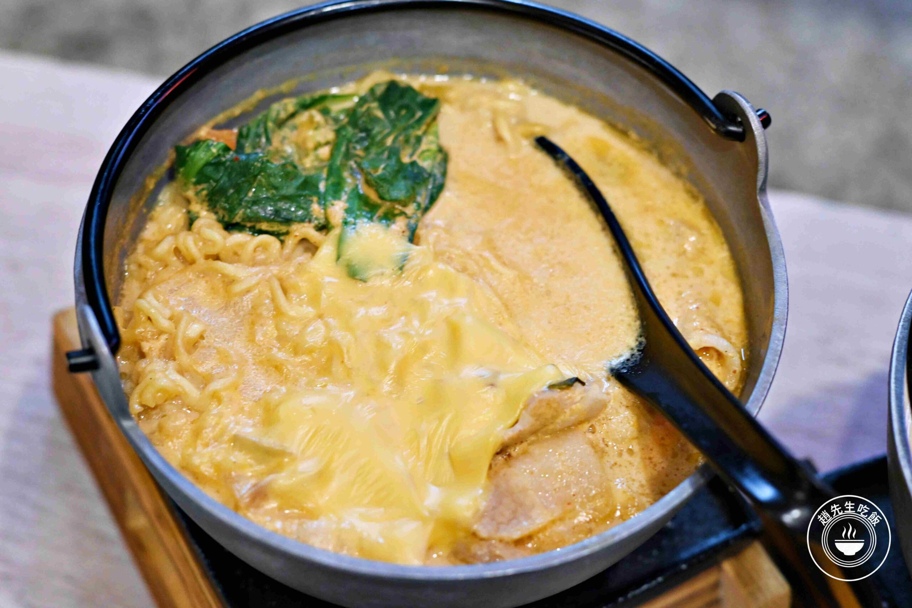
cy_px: 304
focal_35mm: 75
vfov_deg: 18.2
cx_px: 456
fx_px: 1900
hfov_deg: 27.0
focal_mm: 50
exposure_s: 1/160
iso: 1800
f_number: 3.2
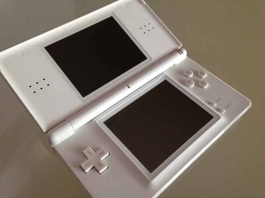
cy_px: 99
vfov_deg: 42.9
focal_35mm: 33
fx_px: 253
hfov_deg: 55.4
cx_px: 132
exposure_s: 1/20
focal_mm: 4.12
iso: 100
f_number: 2.4
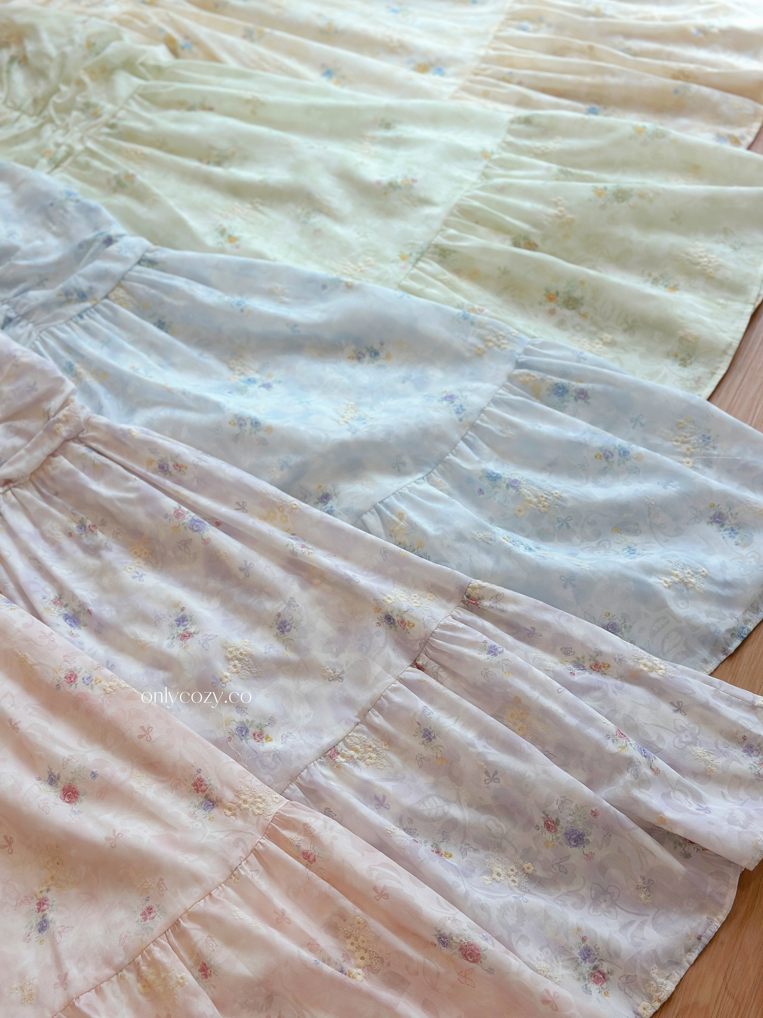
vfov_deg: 39.7
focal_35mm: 48
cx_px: 382
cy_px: 509
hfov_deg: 30.3
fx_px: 1411
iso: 80
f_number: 1.78
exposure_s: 1/225
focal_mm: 6.86
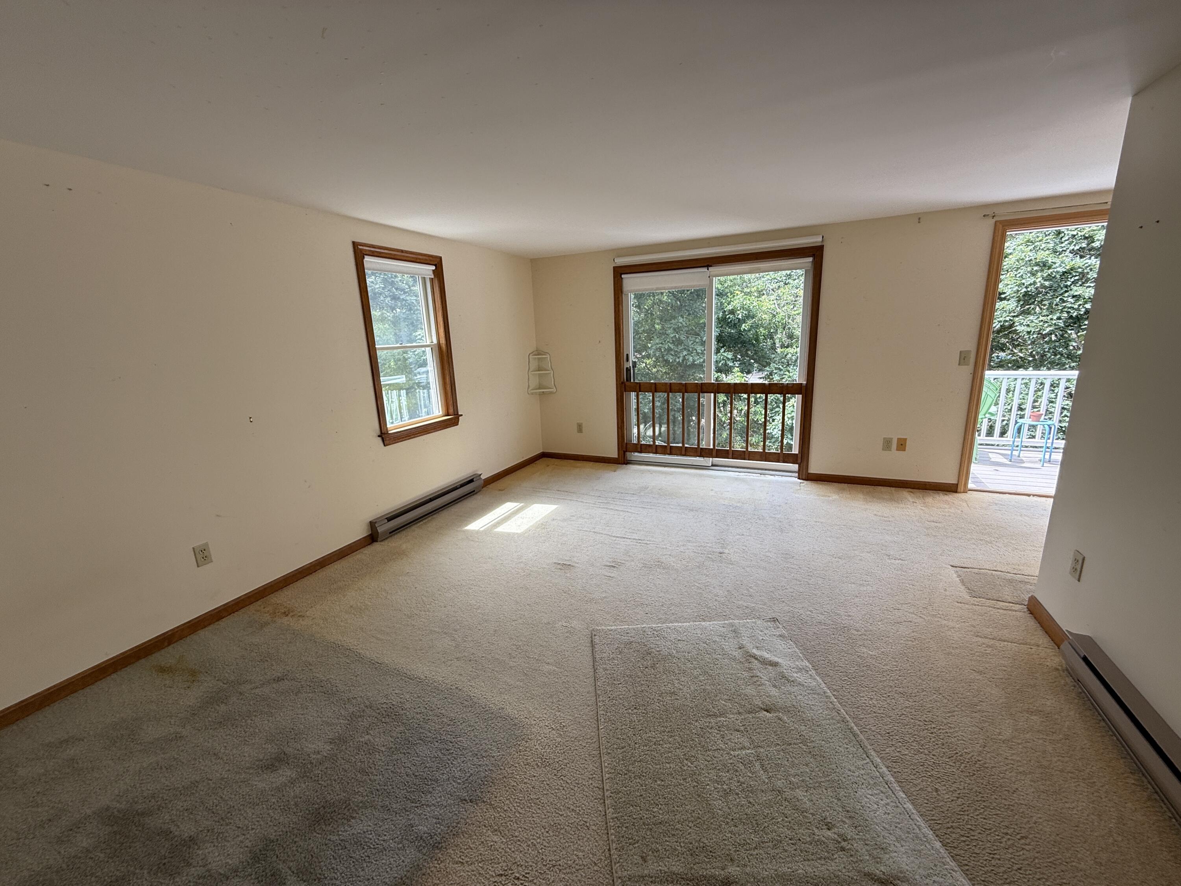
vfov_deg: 85.7
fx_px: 478
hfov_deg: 102.1
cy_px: 443
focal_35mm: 14
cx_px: 590
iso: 50
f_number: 2.2
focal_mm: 2.22
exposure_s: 1/171
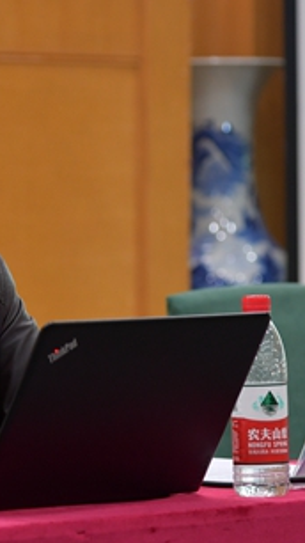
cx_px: 62
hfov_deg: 5.3
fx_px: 3280
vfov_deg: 9.5
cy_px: 255
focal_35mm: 228
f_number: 4
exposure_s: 1/60
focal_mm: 95
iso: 1000
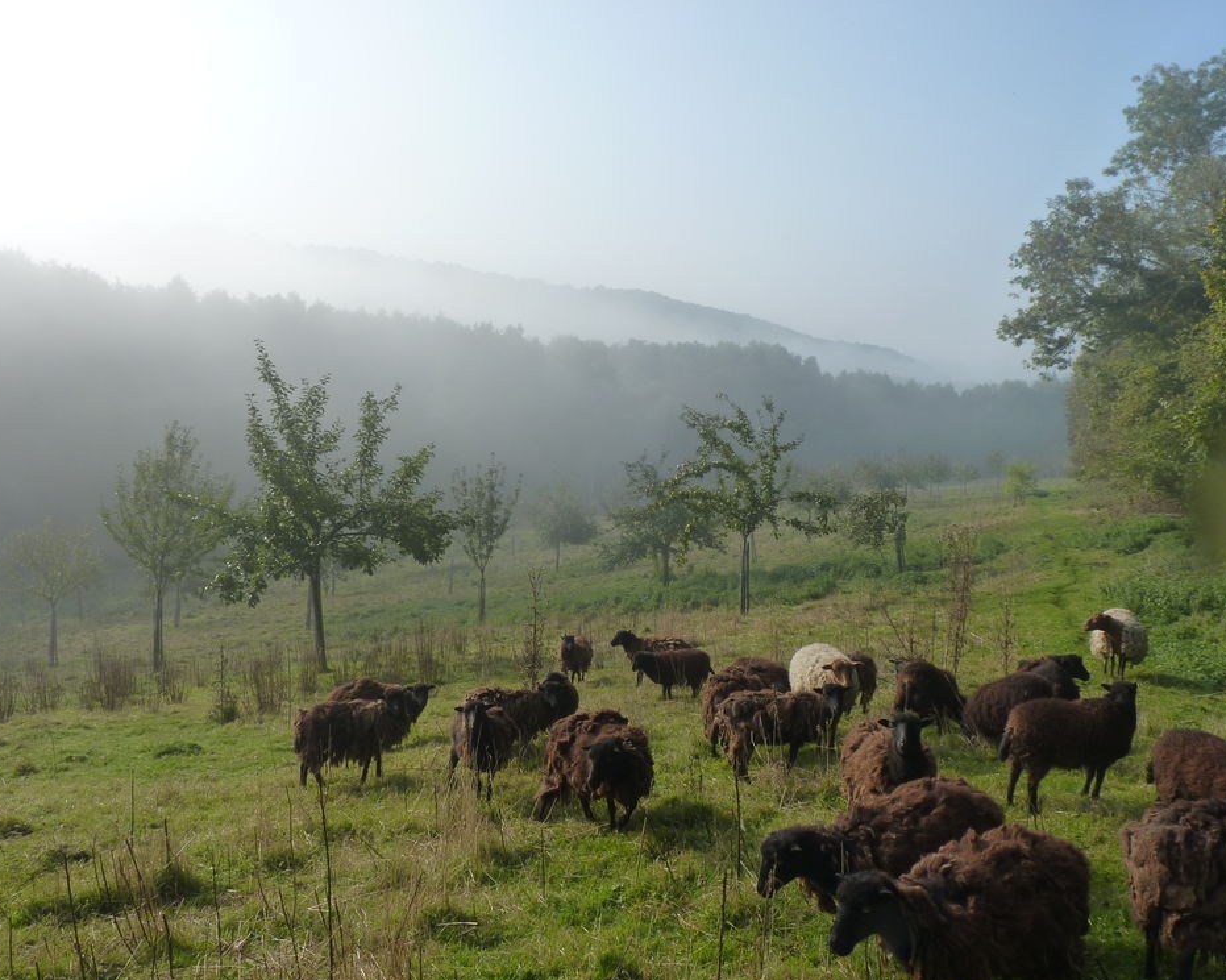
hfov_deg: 60.4
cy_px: 503
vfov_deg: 49.9
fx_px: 1052
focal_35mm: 29
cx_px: 654
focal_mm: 4.8
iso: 125
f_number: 4.5
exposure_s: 1/250
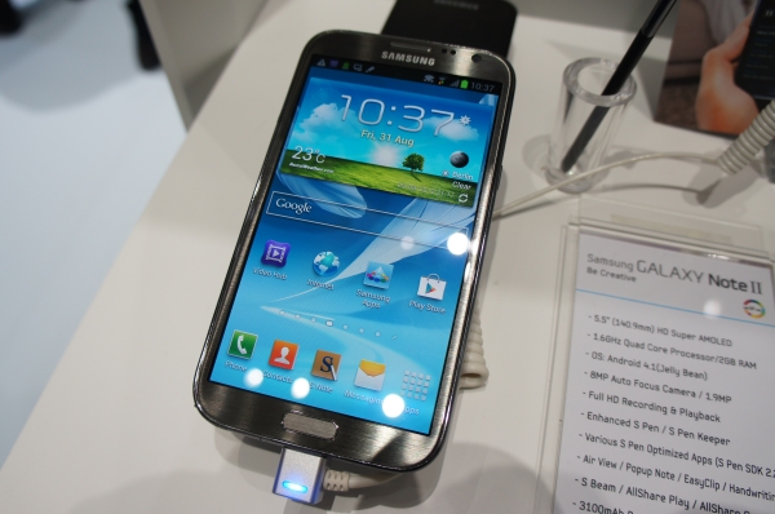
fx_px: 580
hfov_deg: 67.5
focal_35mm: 27
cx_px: 388
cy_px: 257
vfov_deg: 47.8
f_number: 4
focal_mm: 18
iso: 200
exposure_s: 1/60
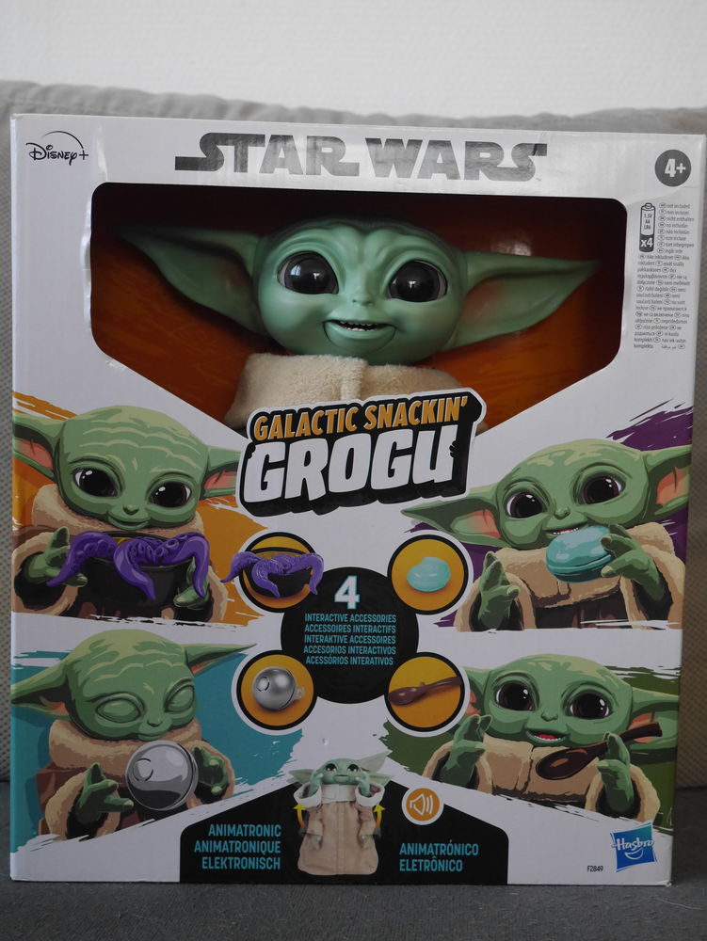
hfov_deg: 29.1
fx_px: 1360
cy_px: 470
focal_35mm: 50
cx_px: 354
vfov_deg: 38.2
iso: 1250
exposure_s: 1/60
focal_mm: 25
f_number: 5.3
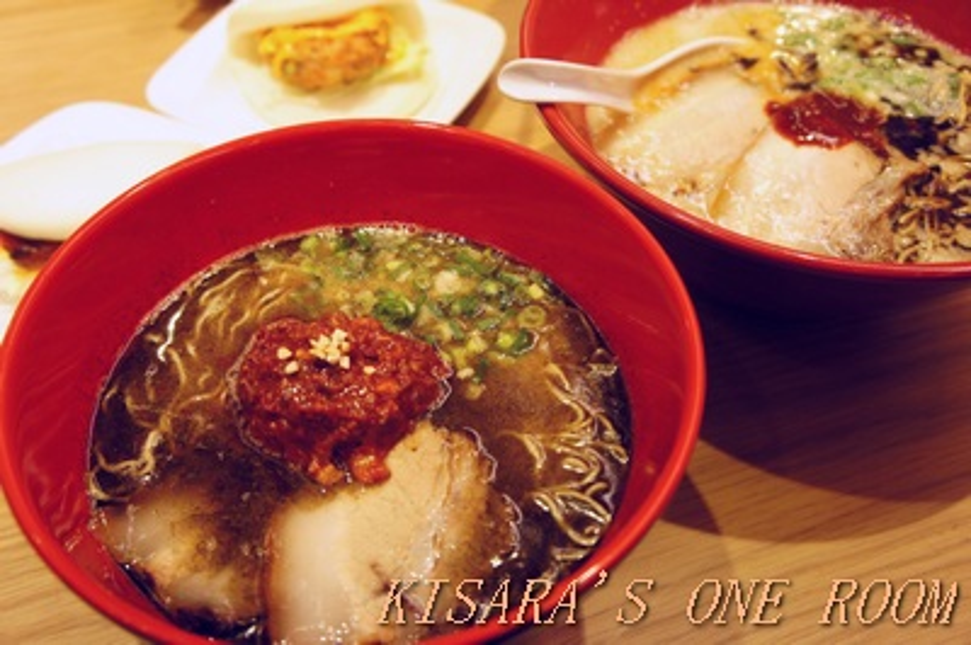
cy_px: 322
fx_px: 970
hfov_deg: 53.2
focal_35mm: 36
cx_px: 486
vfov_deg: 36.8
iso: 800
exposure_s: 1/40
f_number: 4
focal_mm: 24
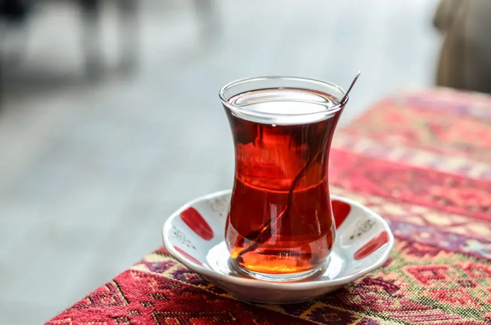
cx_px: 246
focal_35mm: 75
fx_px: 1020
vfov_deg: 18.1
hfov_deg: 27.1
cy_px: 162
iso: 160
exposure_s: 1/40
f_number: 3.2
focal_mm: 50
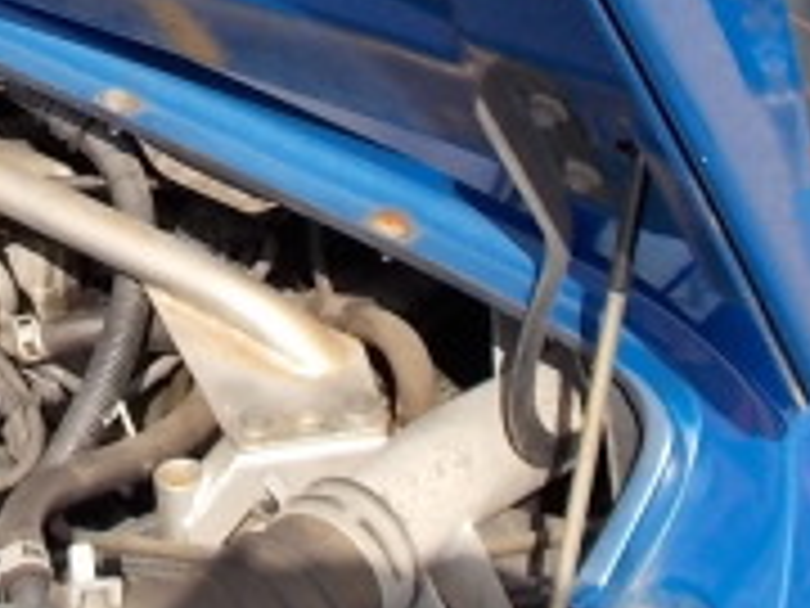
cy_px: -63
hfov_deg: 18.6
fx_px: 2410
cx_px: -4
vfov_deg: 14.0
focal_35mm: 103
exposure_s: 1/400
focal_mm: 4.1
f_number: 3.3
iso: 80
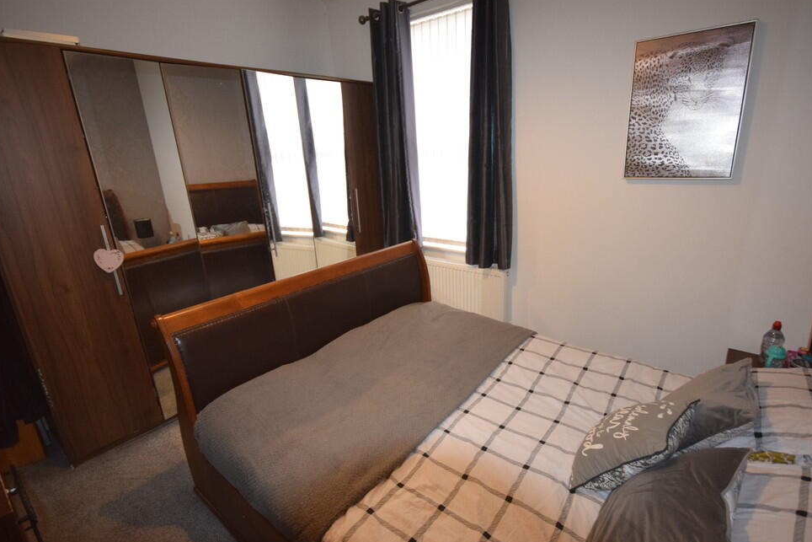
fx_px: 395
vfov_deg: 68.8
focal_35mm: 18
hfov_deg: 91.5
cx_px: 424
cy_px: 269
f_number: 4.2
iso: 1800
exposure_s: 1/60
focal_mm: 11
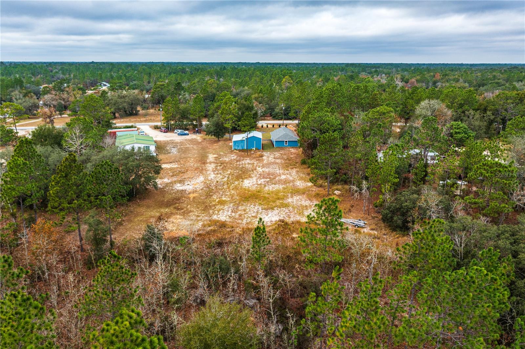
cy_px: 174
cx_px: 262
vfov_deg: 46.4
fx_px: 408
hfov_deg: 65.5
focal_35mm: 28
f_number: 3.5
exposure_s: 1/800
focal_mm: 10.26
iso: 100
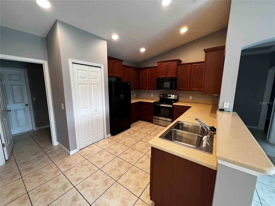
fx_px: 103
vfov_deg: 89.9
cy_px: 103
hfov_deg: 106.2
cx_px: 138
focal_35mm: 13
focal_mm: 1.57
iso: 320
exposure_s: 1/60
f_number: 1.8
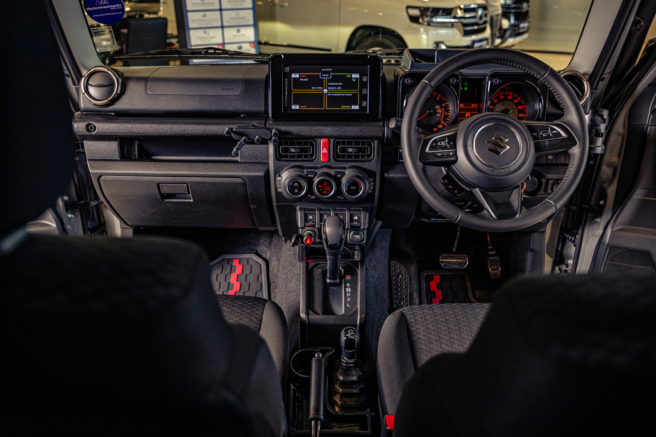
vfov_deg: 46.4
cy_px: 218
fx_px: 510
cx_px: 328
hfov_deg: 65.5
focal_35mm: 28
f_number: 3.5
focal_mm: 28
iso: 640
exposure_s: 1/200
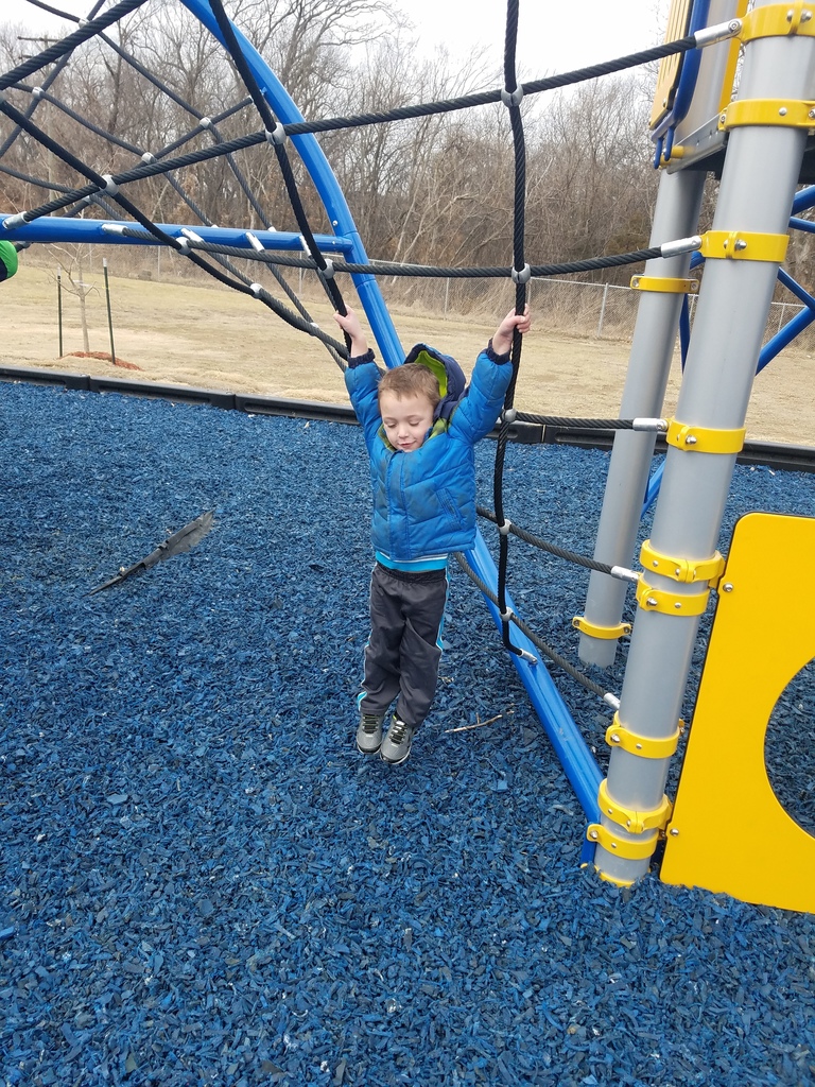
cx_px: 408
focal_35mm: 26
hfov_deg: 53.1
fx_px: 816
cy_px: 544
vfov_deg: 67.3
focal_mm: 4.2
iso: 50
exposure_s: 1/401
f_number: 1.7
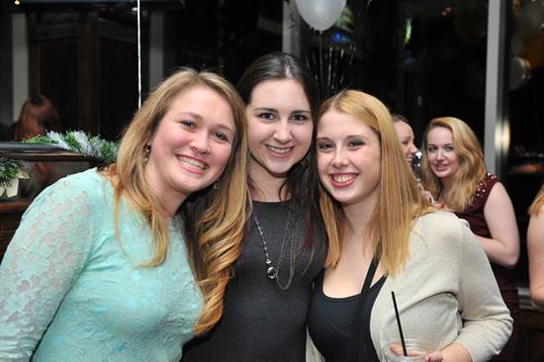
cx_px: 272
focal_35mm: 48
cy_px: 181
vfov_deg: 28.0
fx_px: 725
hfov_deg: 41.1
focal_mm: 48
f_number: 5
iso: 800
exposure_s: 1/100
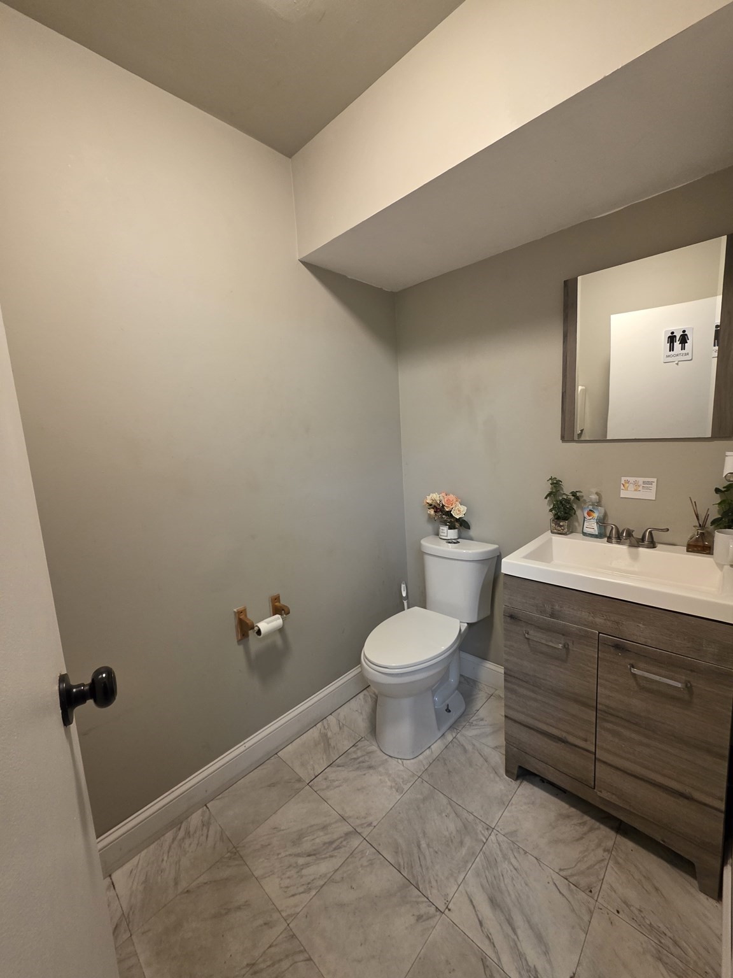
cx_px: 366
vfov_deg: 106.2
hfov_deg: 89.9
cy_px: 489
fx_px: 367
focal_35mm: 13
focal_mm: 2.2
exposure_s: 1/60
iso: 250
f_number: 1.9
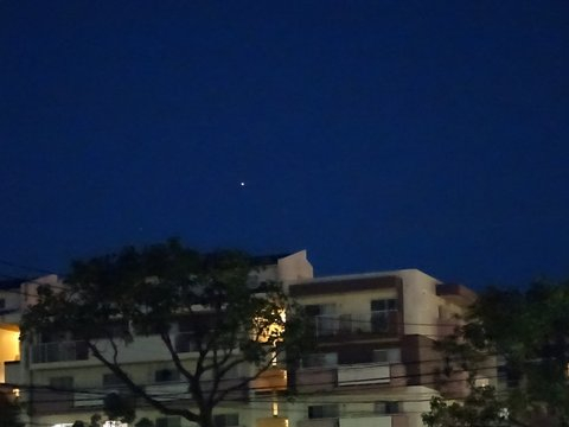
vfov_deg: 14.8
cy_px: 214
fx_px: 1644
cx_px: 284
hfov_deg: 19.6
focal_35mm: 100
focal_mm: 17.01
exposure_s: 1/6
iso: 8000
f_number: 5
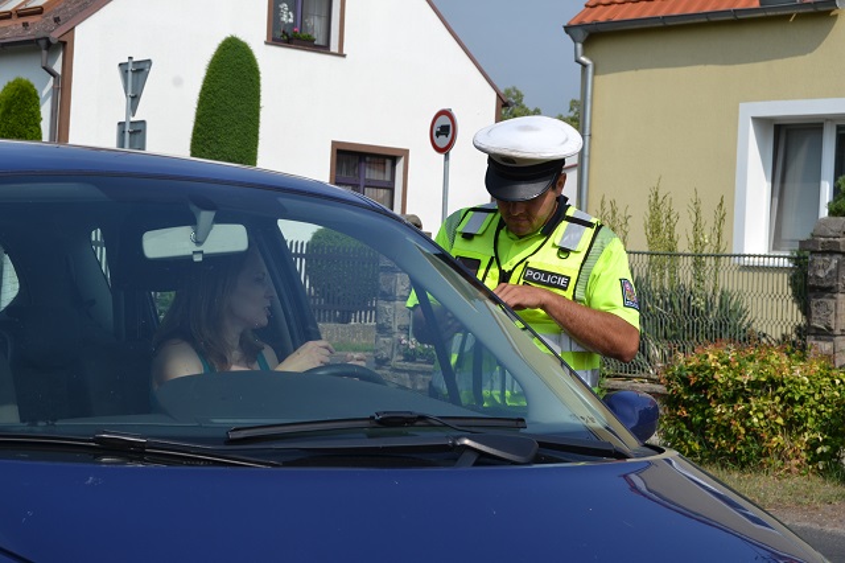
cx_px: 422
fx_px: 1935
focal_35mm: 82
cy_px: 282
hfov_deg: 24.6
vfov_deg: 16.5
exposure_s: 1/250
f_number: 8
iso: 100
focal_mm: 55
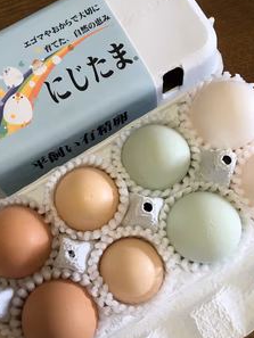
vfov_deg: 47.7
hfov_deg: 36.6
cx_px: 91
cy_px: 192
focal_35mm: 39
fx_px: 381
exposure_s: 1/30
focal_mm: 4.15
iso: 25
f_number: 2.2
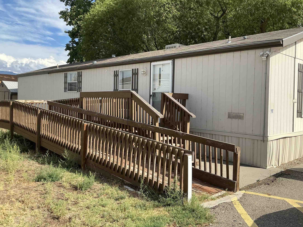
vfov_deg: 44.1
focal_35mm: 32
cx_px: 164
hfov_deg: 56.7
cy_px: 107
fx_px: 280
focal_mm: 3
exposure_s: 1/1451
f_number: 1.8
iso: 25
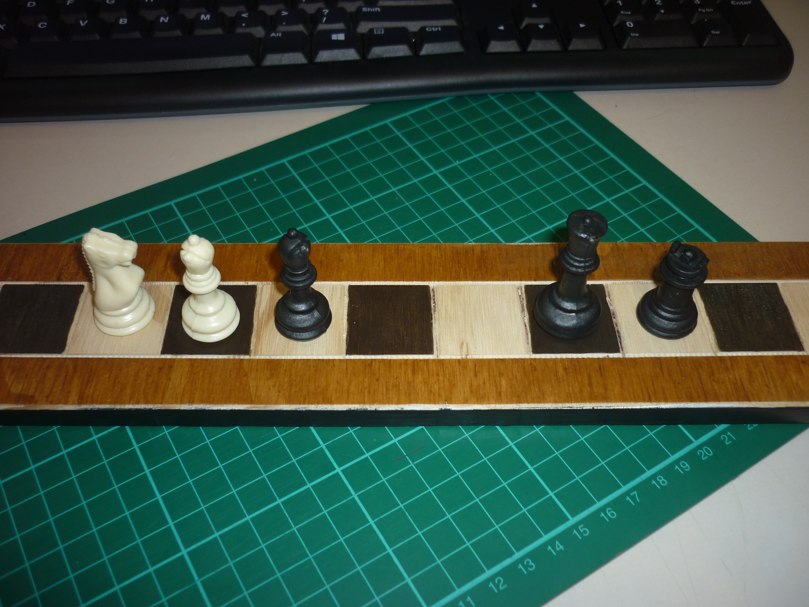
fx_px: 771
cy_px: 304
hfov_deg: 55.4
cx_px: 404
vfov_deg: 42.9
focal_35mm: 33
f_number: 2.8
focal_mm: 5.5
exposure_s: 1/60
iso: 100
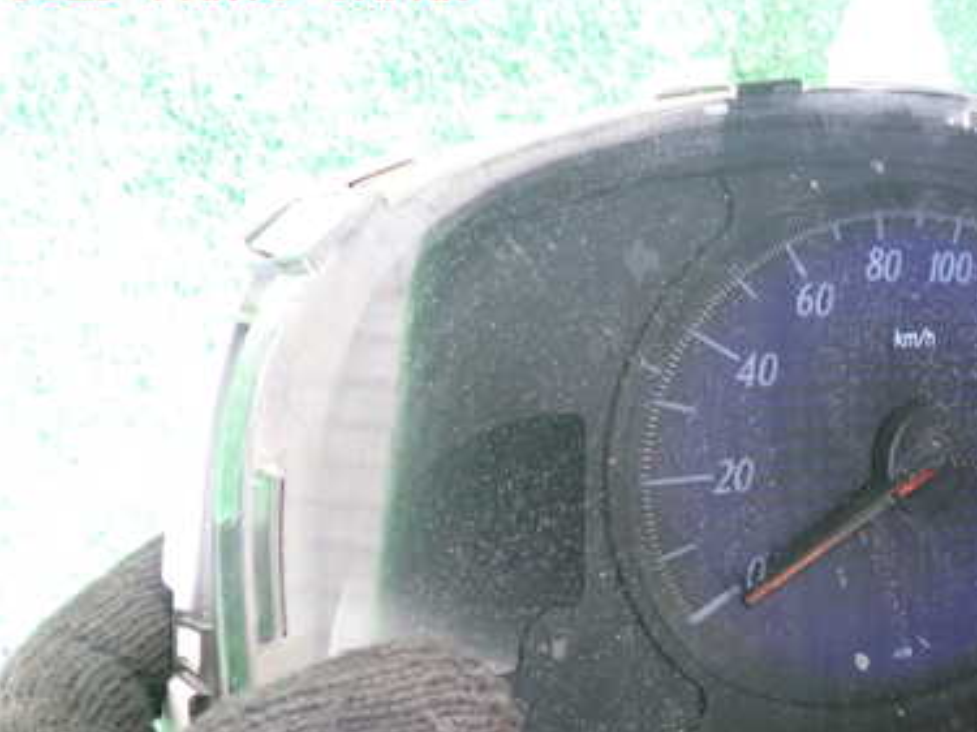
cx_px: 776
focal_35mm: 48
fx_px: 1354
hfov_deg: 38.3
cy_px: 534
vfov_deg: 29.8
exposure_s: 1/30
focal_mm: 5.4
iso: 800
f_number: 2.3
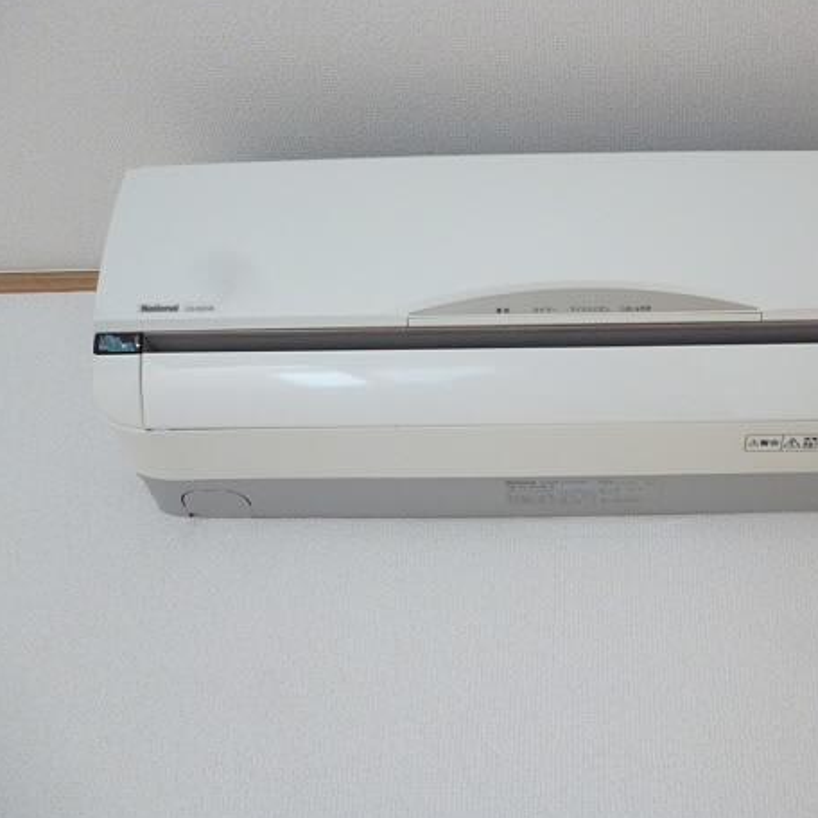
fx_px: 1016
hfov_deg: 42.8
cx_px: 592
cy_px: 363
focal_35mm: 38
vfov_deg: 43.8
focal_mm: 5
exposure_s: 1/30
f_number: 3.1
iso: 400
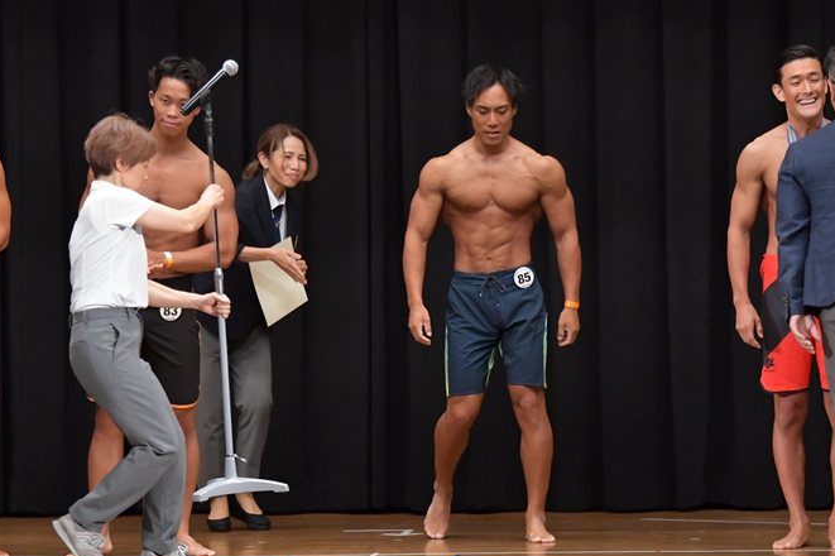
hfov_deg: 8.7
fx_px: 5494
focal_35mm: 237
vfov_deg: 5.8
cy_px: 284
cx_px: 405
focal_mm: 135
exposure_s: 1/400
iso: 6400
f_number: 5.6
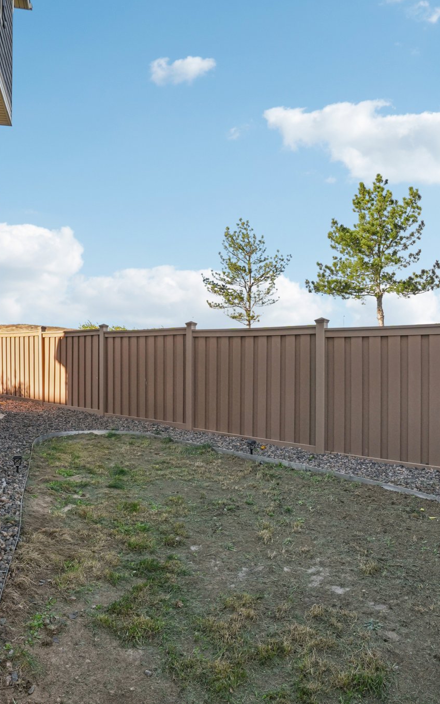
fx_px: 441
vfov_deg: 77.1
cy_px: 351
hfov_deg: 52.9
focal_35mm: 23
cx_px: 191
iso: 400
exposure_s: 1/200
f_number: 8
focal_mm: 10
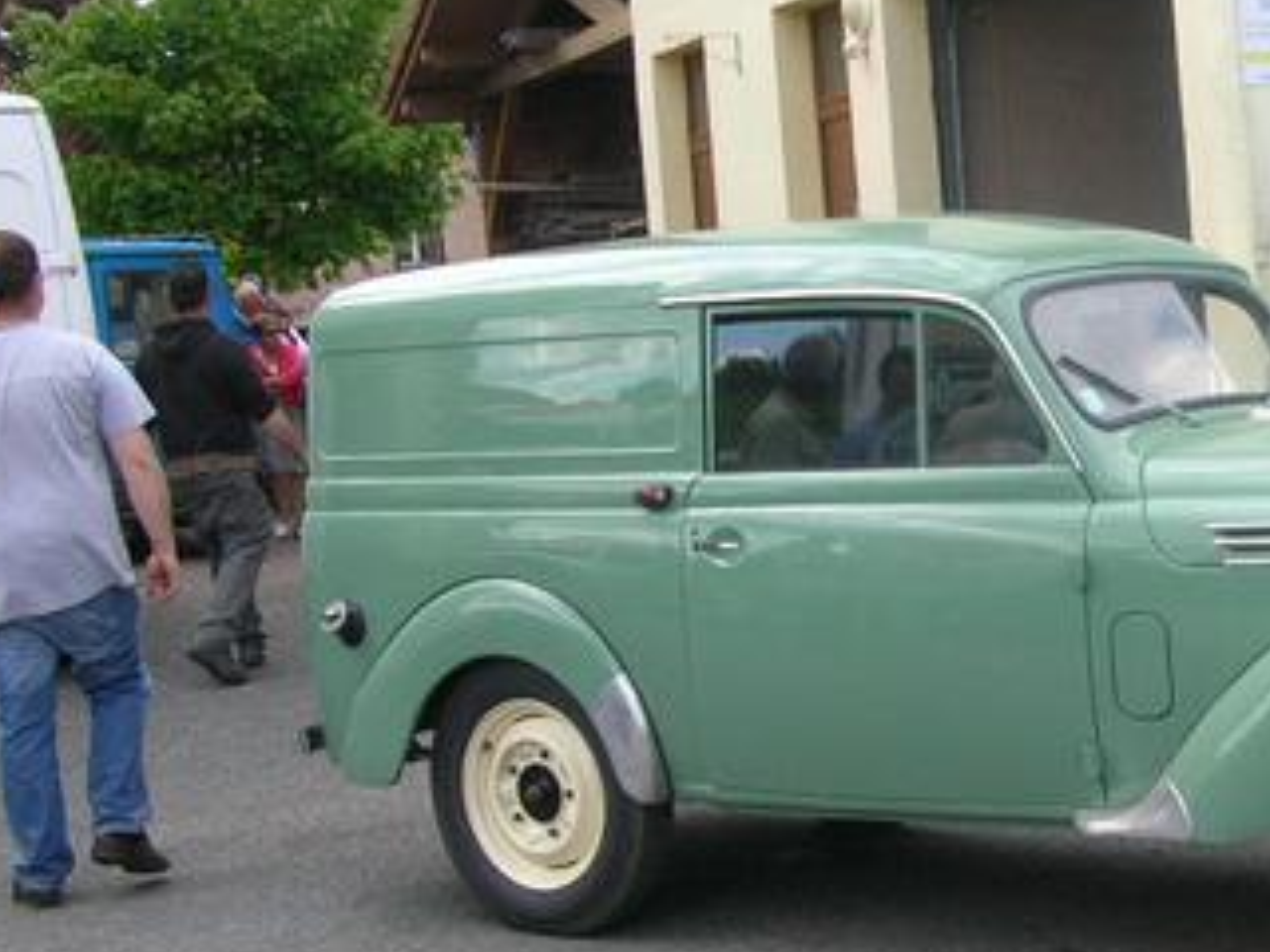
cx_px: 1151
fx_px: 2568
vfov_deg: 21.0
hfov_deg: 26.8
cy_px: 536
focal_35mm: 70
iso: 50
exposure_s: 1/286
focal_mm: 5.8
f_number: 2.8
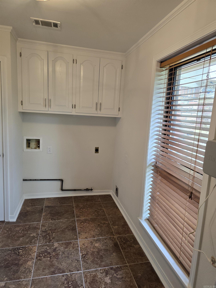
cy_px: 144
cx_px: 108
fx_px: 191
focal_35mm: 23
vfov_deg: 73.9
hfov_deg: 58.9
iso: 200
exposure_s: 1/120
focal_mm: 6.3
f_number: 1.7
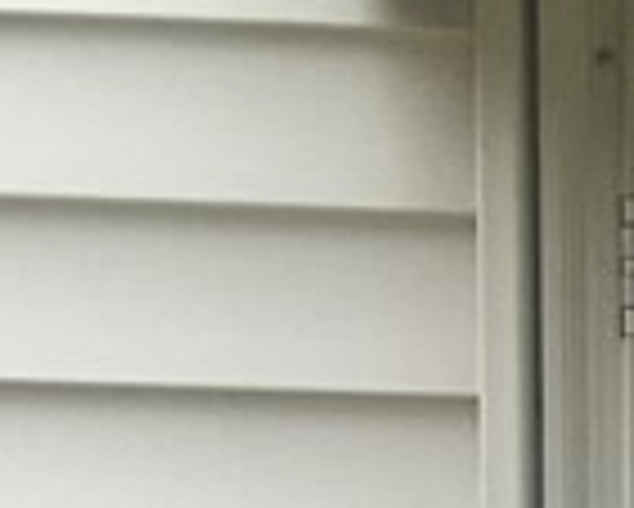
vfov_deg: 7.0
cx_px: 1718
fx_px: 3849
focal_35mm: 205
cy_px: 1317
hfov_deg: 8.3
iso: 25
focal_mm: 4.15
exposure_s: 1/1221
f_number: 2.2
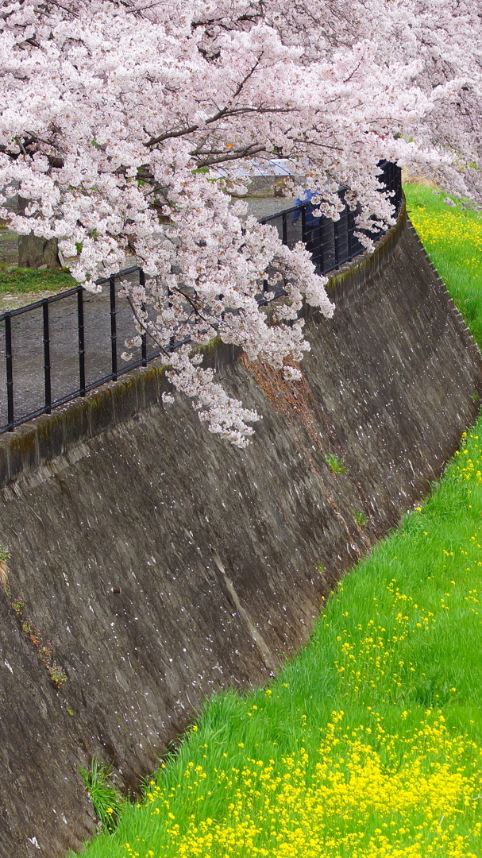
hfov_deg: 5.2
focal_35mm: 235
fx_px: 5337
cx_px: 325
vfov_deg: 9.2
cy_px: 563
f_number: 6.3
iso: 100
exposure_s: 1/80
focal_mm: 105
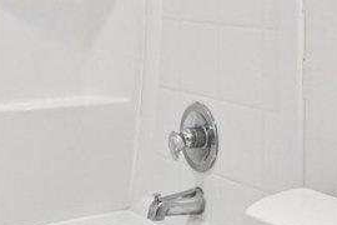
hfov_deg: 22.3
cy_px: -35
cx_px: 278
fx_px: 842
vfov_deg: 14.8
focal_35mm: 90
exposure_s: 1/15
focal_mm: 10
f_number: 8
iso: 320
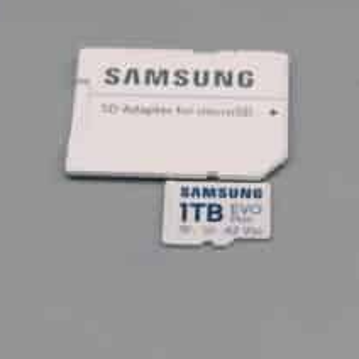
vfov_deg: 15.3
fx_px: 1338
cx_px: 171
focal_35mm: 114
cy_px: 161
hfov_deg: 15.3
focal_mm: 48.6
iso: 500
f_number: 8
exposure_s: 1/150
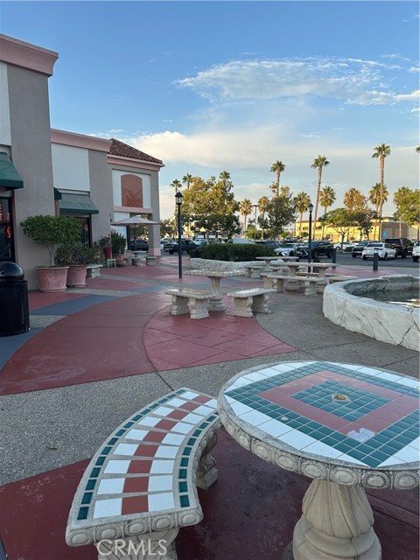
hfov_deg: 56.8
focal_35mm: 24
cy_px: 280
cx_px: 210
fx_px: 388
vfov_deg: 71.6
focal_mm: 6.86
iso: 80
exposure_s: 1/1029
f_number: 1.78
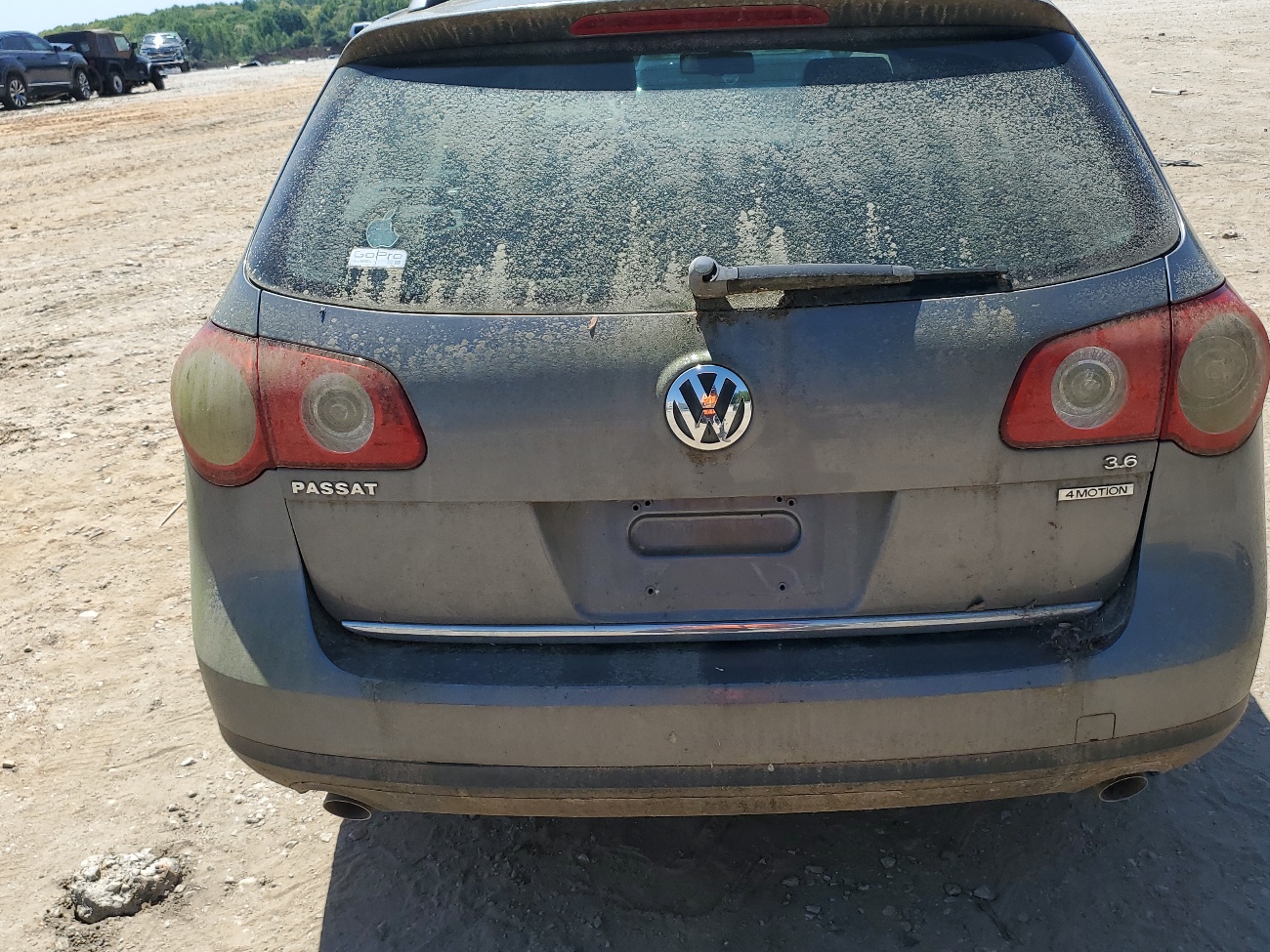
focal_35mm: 32
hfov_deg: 56.7
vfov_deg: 44.1
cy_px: 427
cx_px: 695
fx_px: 1174
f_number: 1.5
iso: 50
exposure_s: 1/2500
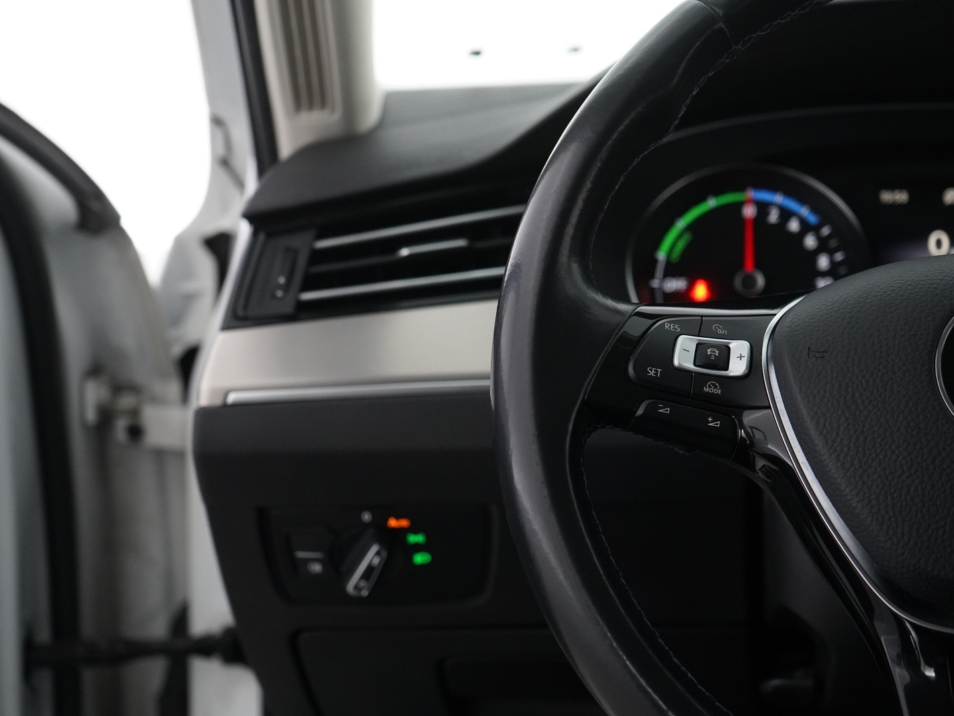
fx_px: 1571
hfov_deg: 33.8
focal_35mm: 57
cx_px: 487
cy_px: 360
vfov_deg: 25.7
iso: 4000
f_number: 5
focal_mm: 52
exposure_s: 1/80
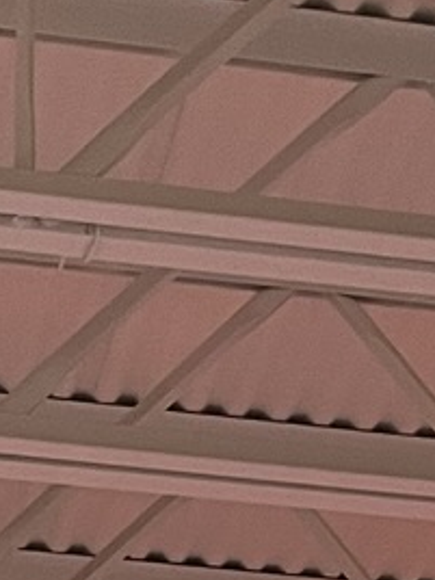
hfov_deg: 7.7
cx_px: 160
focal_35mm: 194
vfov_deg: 7.9
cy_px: 2049
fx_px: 3251
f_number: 1.6
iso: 125
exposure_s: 1/75
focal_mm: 5.1
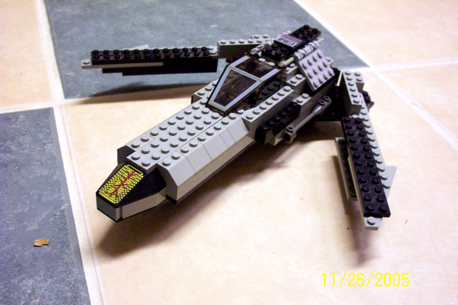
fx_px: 445
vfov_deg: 37.9
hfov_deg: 54.4
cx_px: 229
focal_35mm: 35
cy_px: 152
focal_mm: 7.5
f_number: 2.8
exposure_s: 1/10
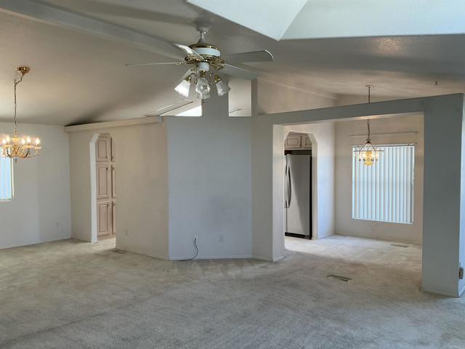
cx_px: 232
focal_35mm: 28
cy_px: 174
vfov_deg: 49.7
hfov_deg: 63.4
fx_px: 376
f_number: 1.8
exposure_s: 1/120
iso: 50
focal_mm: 3
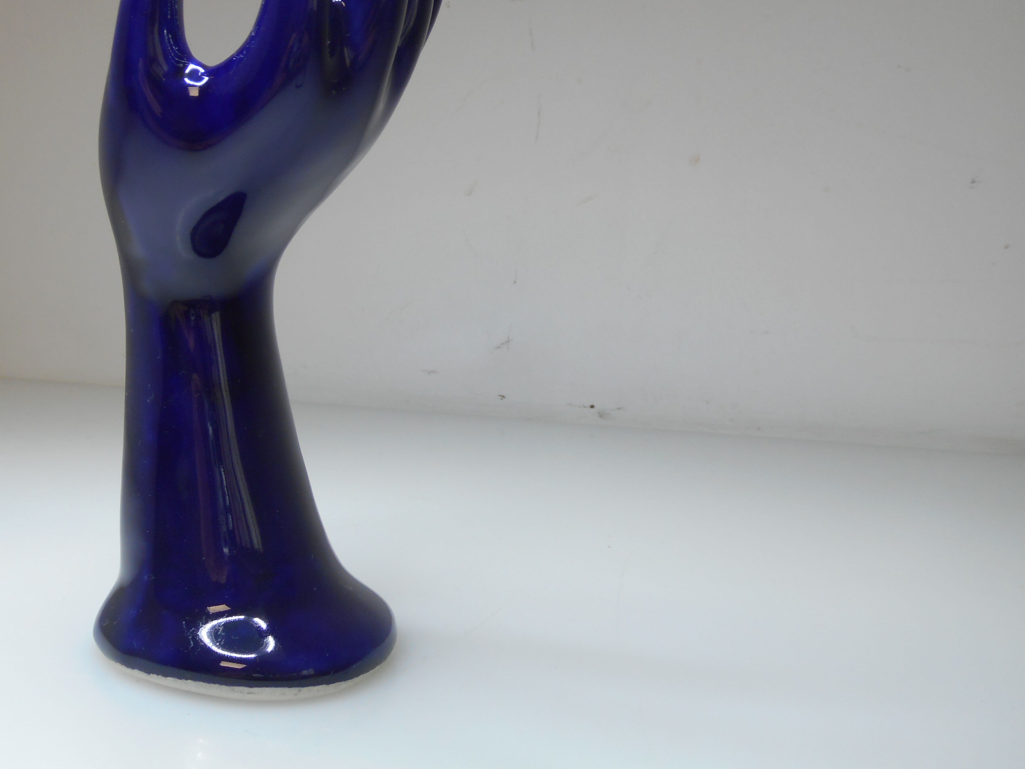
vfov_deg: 38.9
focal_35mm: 36
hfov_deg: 49.9
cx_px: 299
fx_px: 1066
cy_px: 221
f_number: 3.5
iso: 80
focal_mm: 4.5
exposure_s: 1/40
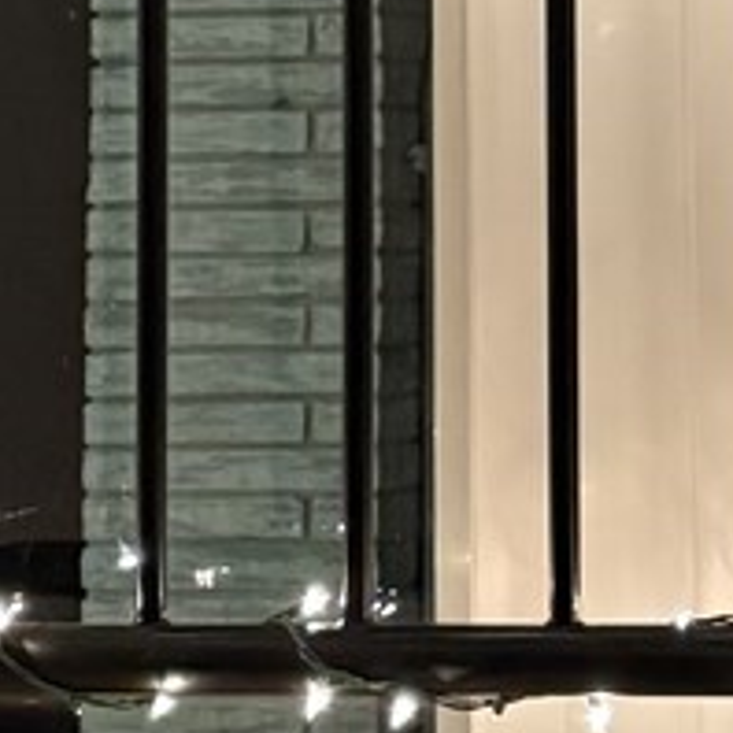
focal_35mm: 178
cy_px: -178
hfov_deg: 9.7
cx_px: 822
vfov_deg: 9.7
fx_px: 4264
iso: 500
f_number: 1.6
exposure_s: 1/30
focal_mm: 5.96
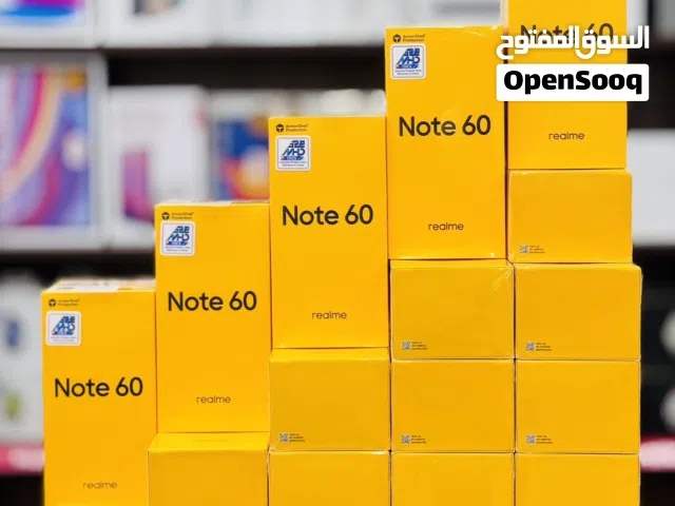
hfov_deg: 39.7
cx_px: 338
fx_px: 936
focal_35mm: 48
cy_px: 253
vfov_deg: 30.3
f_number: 1.78
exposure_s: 1/100
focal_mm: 6.76
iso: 64
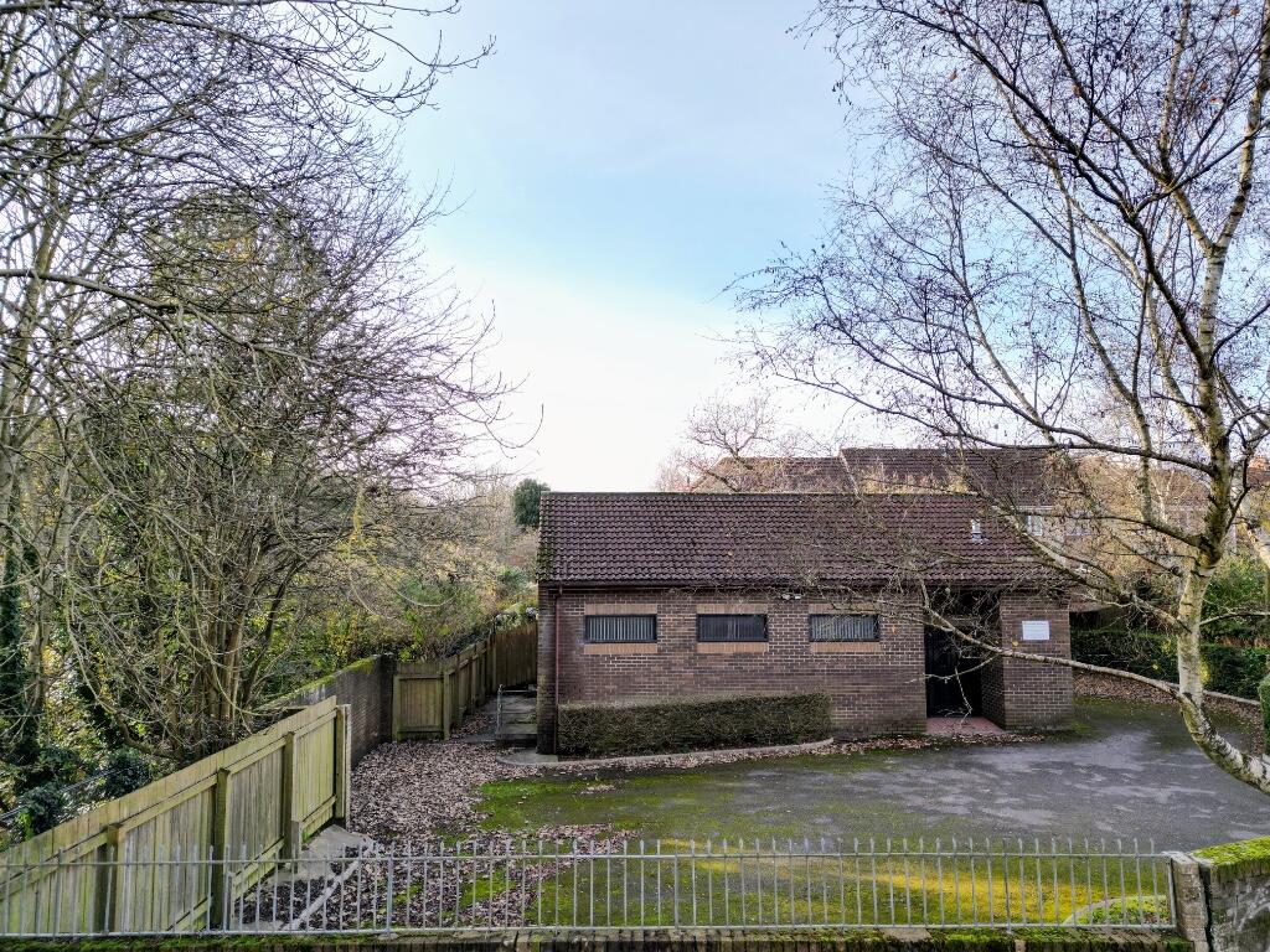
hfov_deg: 71.6
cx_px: 635
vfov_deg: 56.8
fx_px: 881
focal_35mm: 24
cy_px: 476
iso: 100
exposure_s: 1/1000
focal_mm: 6.72
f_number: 1.7
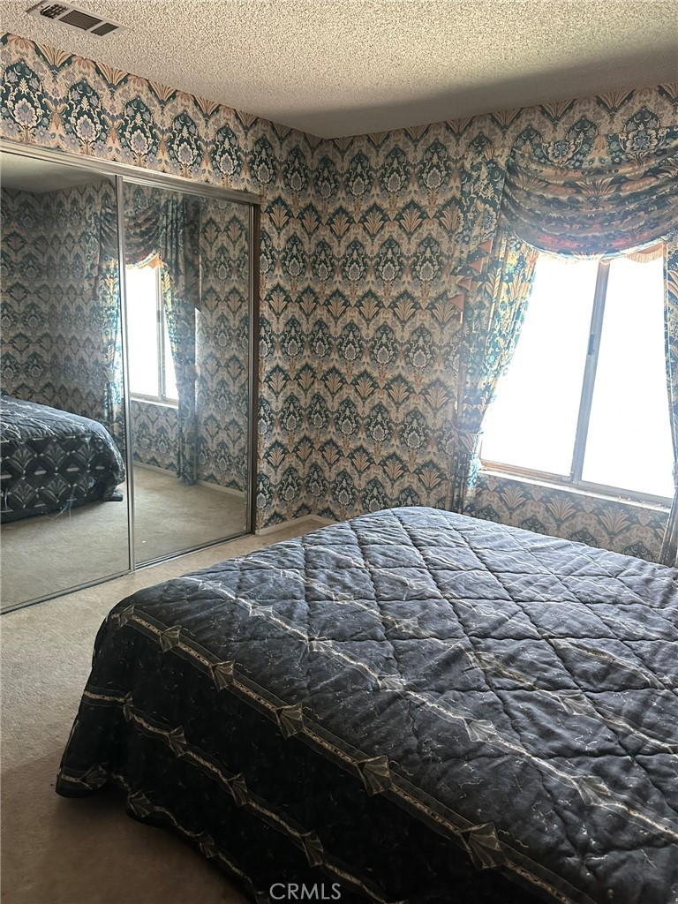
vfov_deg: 71.6
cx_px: 339
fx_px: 627
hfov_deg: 56.8
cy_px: 452
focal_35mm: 24
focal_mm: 6.86
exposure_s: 1/60
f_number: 1.78
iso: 500
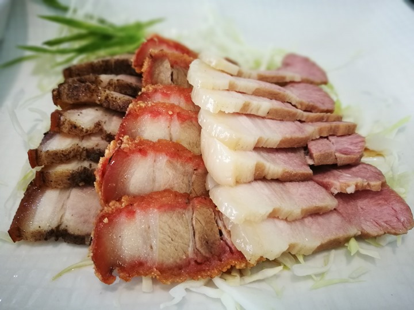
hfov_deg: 65.3
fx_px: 323
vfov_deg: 51.4
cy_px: 155
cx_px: 207
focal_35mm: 27
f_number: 4
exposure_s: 1/24
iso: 400
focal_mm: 4.5
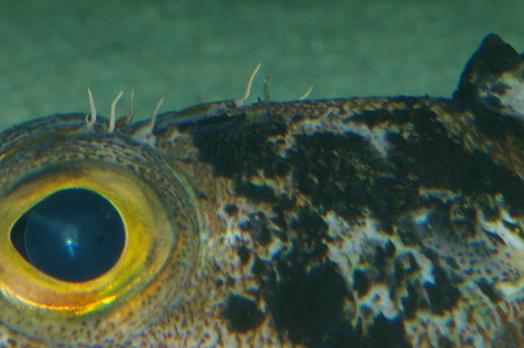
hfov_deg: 9.8
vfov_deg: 6.5
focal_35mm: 209
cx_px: 262
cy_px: 262
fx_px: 3042
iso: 400
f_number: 16
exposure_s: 1/60
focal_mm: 55
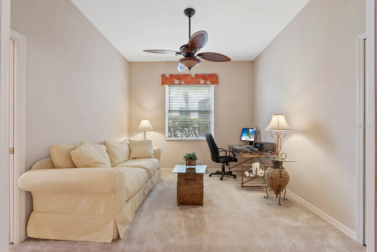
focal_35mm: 16
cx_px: 188
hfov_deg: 96.7
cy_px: 126
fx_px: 168
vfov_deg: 73.8
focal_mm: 16
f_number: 9
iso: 100
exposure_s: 2.5
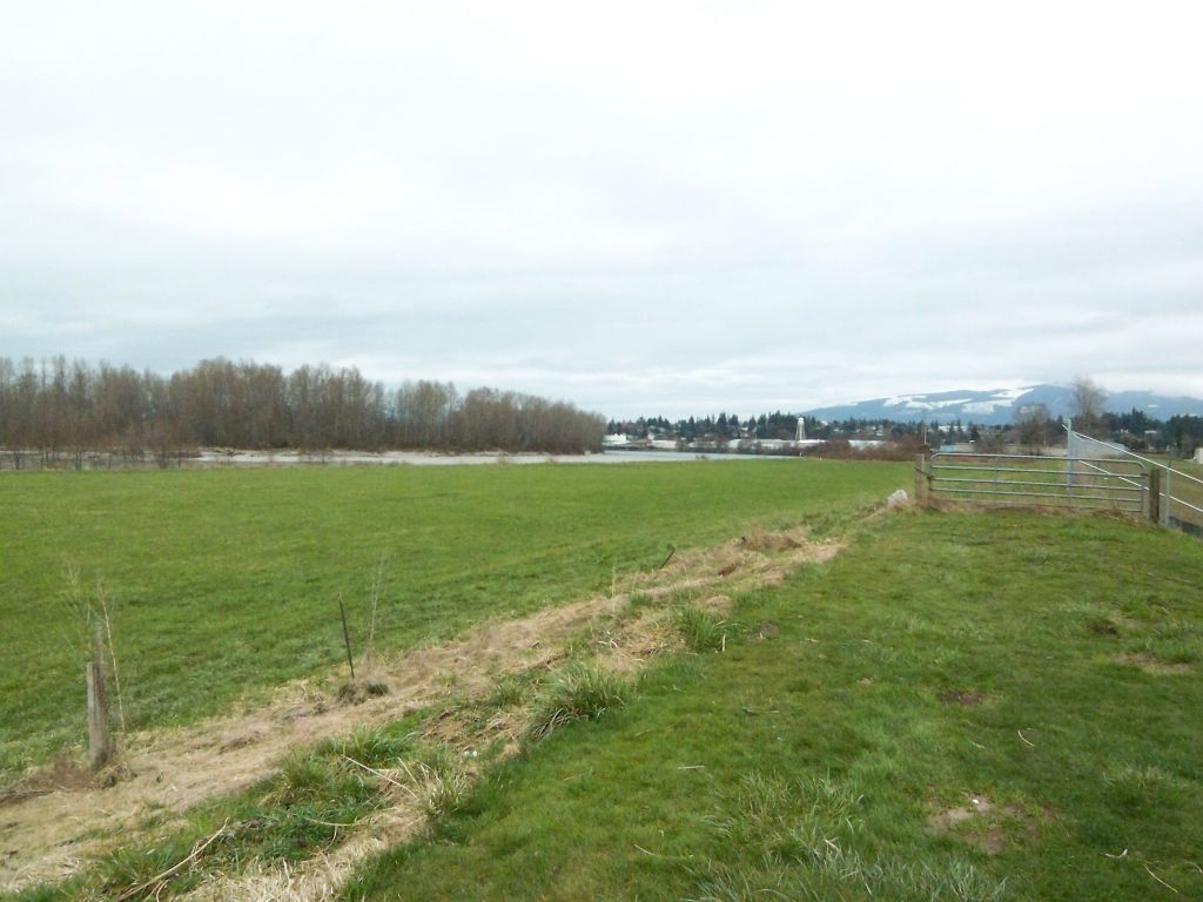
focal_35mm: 23
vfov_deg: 58.9
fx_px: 799
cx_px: 602
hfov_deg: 73.9
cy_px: 451
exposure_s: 1/1000
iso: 400
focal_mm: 3.8
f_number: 5.6
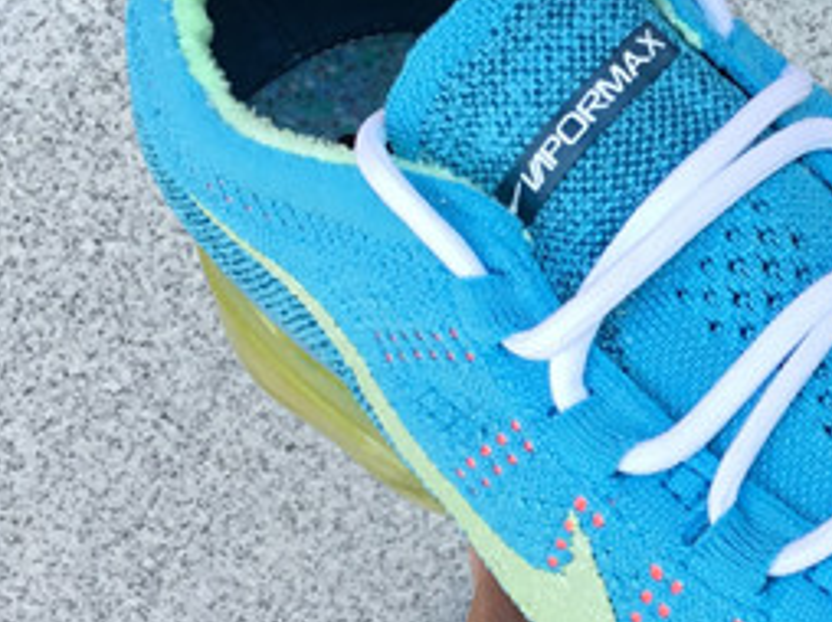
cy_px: 290
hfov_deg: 17.4
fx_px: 2641
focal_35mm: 110
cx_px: 888
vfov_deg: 13.4
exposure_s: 1/159
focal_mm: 3.3
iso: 25
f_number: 2.4
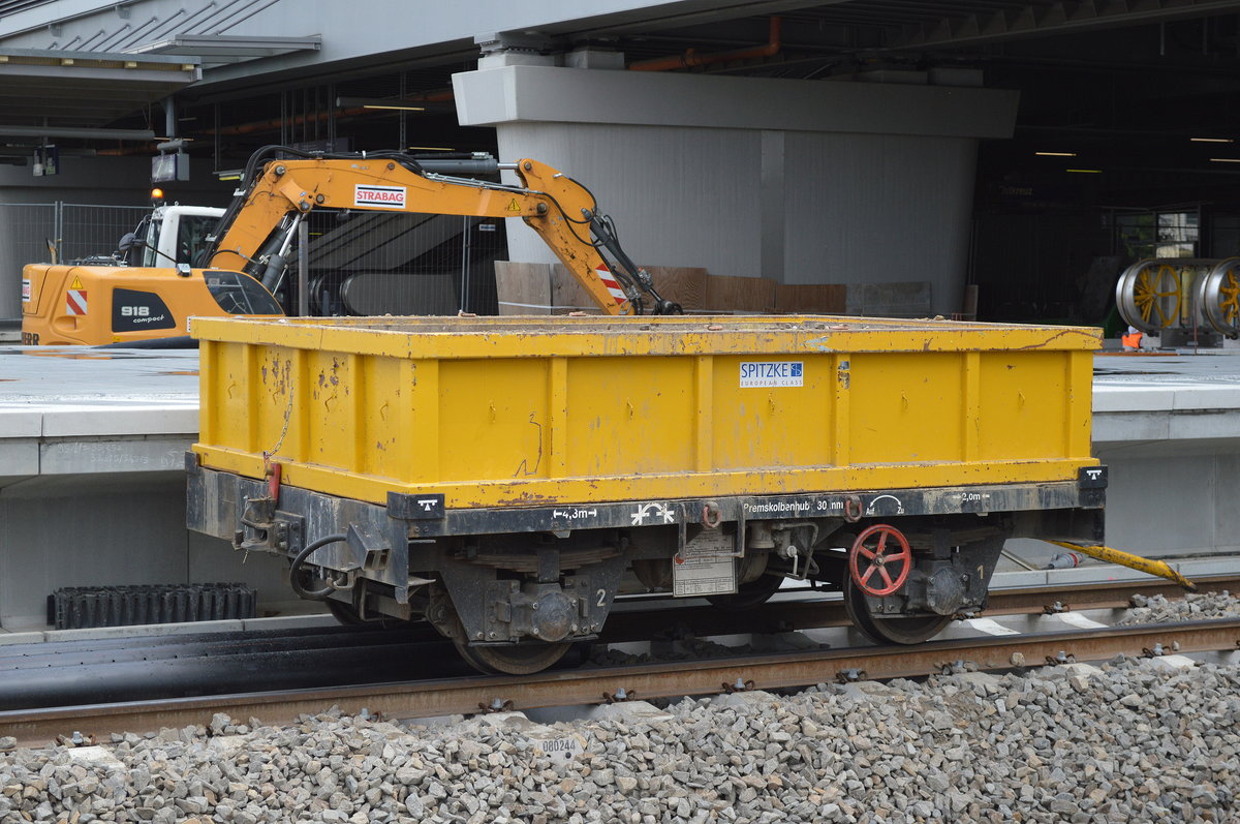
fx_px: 2477
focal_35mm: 72
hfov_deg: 28.1
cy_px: 412
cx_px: 620
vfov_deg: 18.9
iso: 400
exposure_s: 1/640
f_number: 5.3
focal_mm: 48
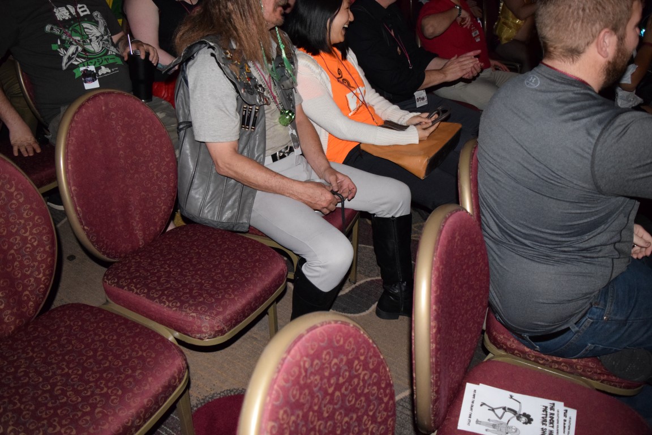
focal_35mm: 30
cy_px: 218
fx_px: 543
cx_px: 326
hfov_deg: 61.9
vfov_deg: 43.6
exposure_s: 1/60
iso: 3200
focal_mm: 20
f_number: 3.5
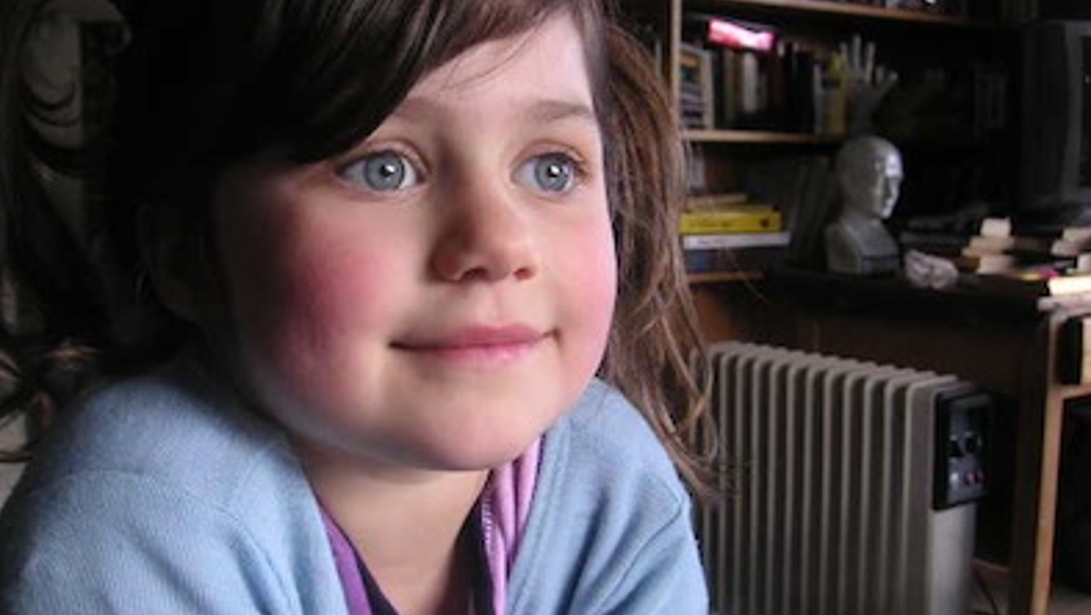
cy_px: 277
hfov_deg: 48.3
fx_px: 1216
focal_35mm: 42
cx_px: 548
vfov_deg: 28.4
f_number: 2.8
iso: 64
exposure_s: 1/45
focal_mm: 6
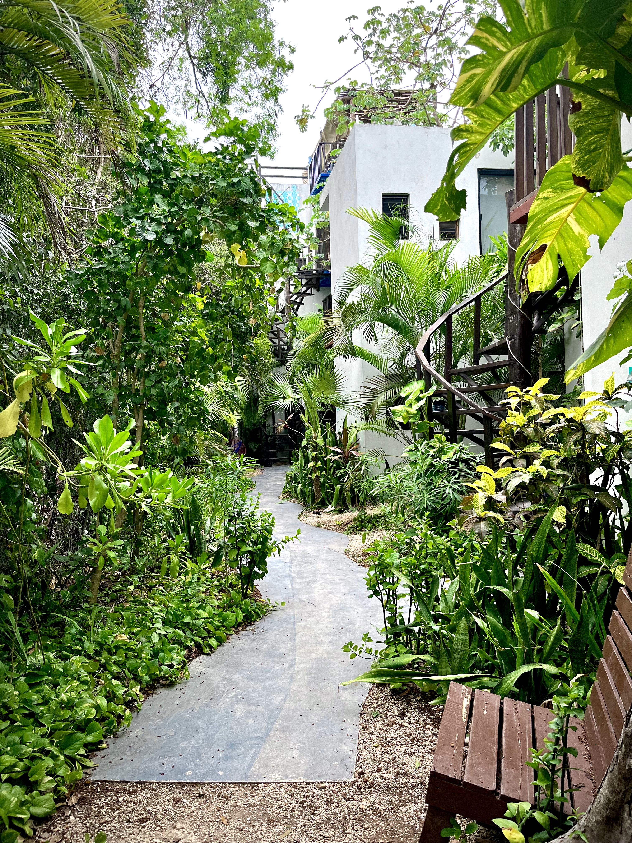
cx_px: 316
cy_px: 422
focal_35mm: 26
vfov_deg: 67.3
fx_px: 633
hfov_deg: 53.1
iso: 125
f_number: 1.6
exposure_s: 1/116
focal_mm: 5.1
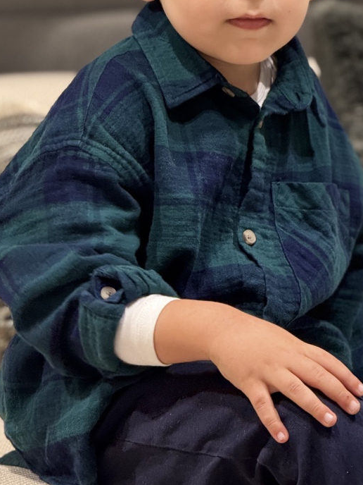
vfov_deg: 10.6
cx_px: 182
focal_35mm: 186
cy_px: 118
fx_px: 2601
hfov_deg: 8.0
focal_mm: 15.66
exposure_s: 1/50
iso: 250
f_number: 2.8
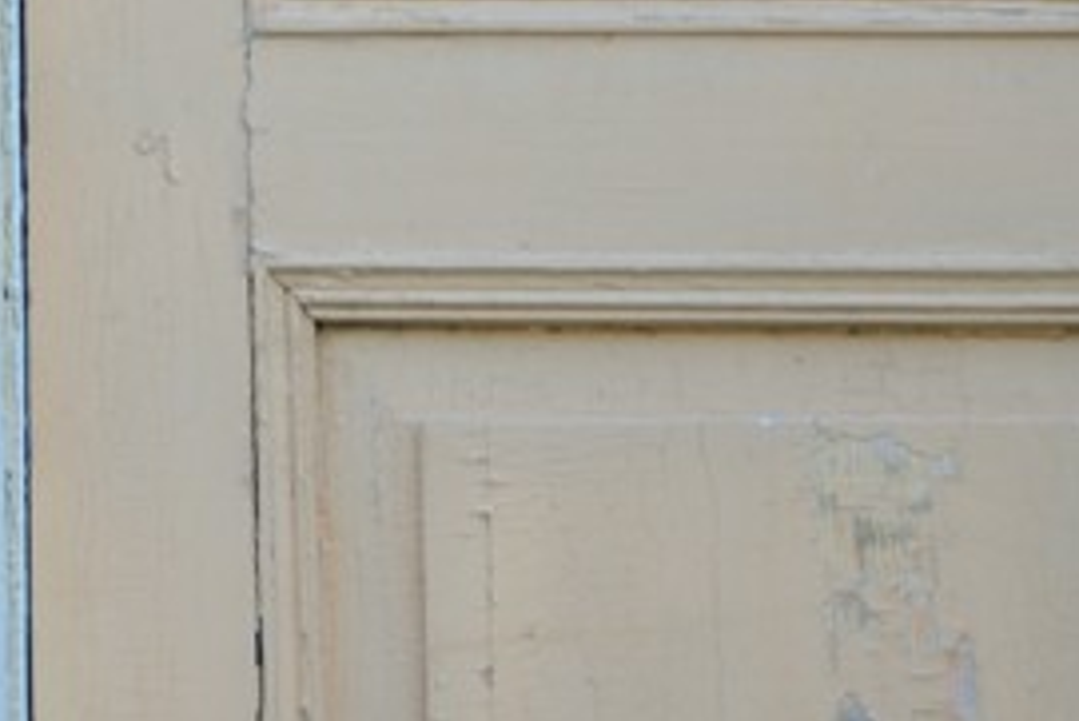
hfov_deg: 5.9
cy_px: -121
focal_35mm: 348
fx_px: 10435
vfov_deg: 3.9
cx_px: -227
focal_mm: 70
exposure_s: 1/60
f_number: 6.3
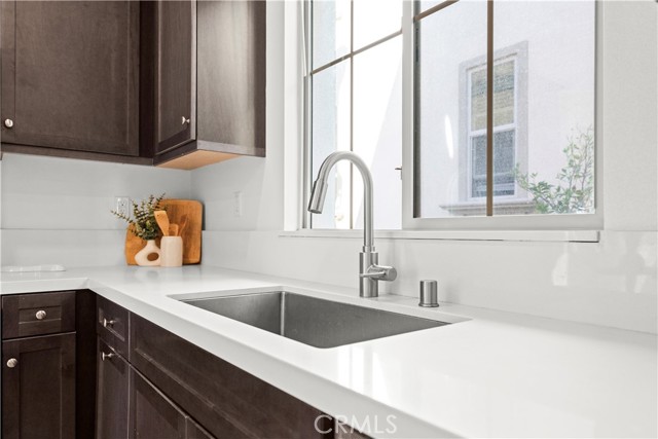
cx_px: 329
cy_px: 220
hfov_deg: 73.7
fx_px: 439
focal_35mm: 24
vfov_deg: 53.2
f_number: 4.5
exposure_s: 1/125
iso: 500
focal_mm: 24
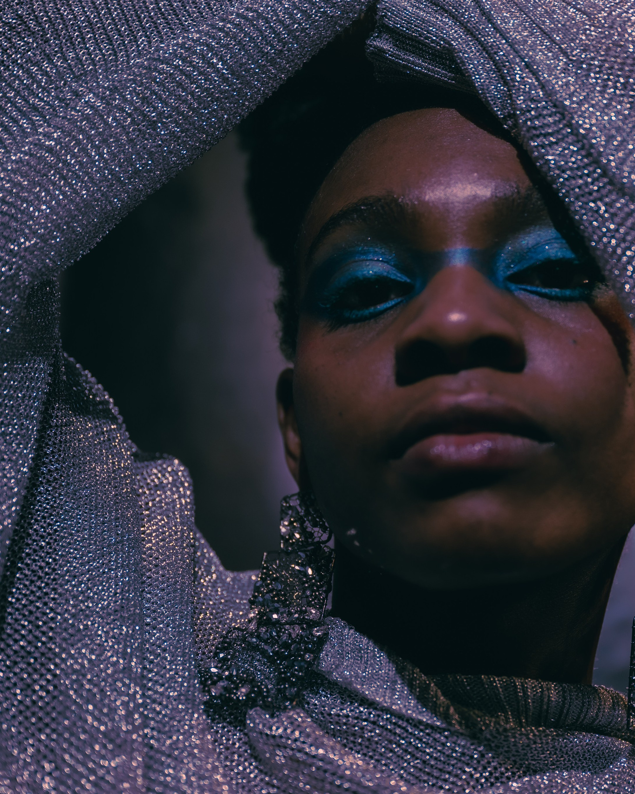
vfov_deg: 24.1
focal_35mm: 79
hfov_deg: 19.3
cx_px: 471
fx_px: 1856
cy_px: 397
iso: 400
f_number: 2.8
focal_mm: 56
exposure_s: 1/320
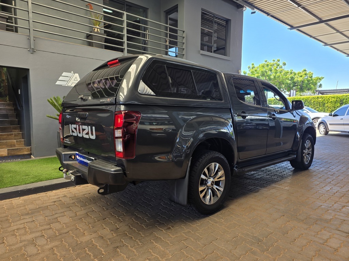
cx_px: 174
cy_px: 130
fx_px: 232
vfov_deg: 58.9
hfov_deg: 73.9
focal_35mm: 23
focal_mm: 6.25
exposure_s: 1/180
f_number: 1.7
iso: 40
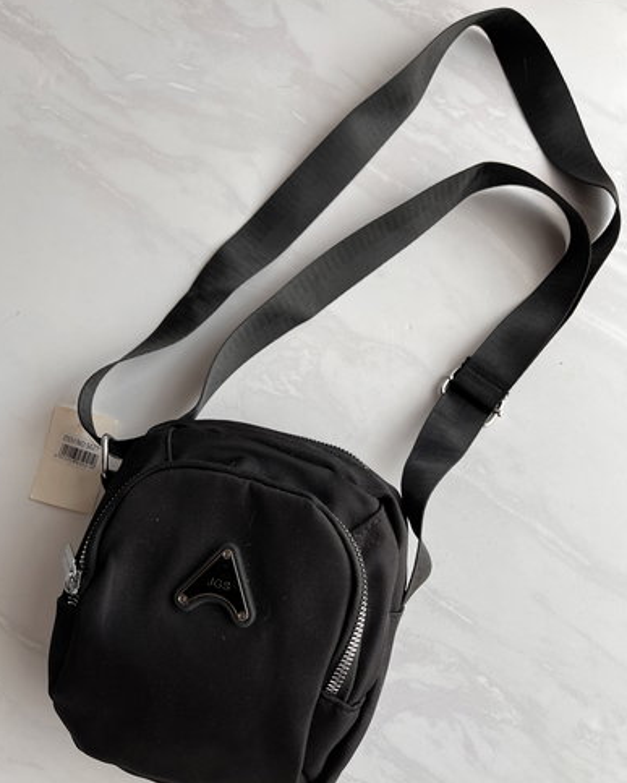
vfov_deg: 62.1
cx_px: 316
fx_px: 649
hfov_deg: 51.6
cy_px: 424
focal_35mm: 28
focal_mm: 5.1
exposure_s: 1/121
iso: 64
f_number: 1.6
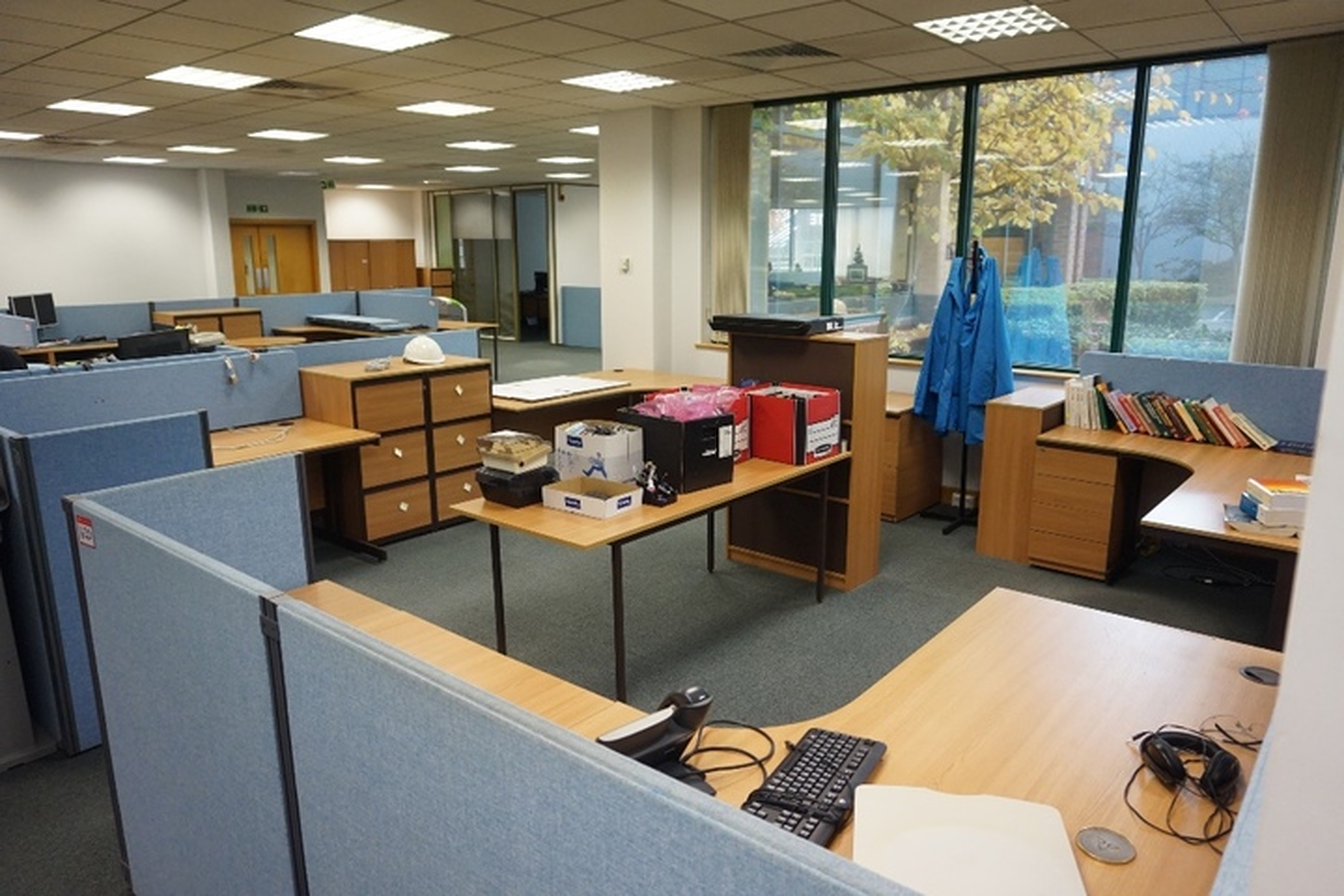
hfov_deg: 73.7
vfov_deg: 53.1
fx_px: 896
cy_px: 448
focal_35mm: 24
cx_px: 672
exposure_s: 1/160
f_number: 4
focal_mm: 16
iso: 1250
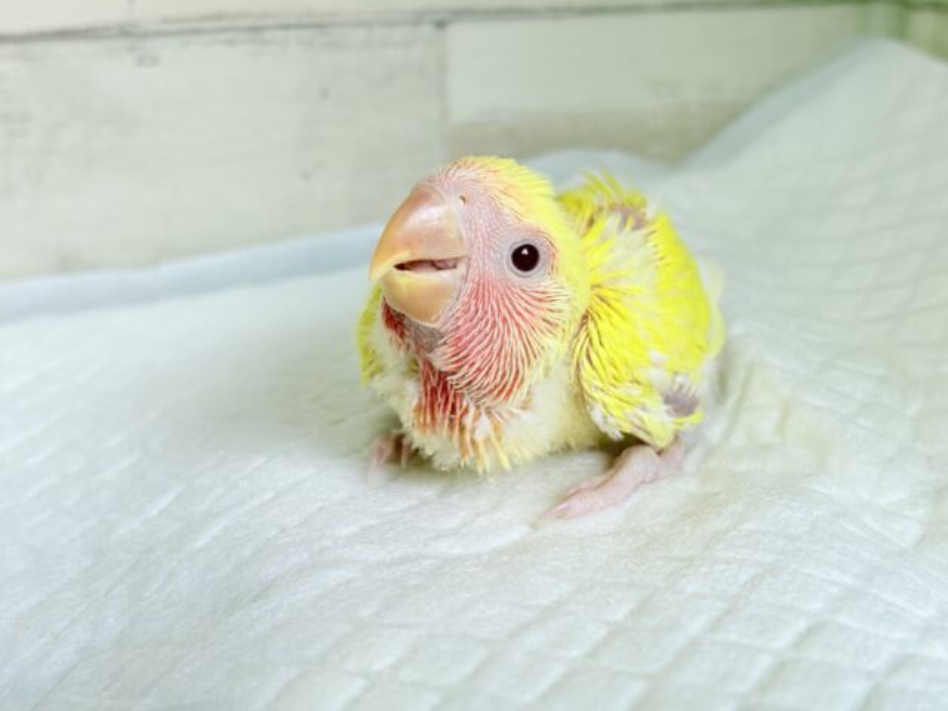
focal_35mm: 52
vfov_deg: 28.0
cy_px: 356
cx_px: 474
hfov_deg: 36.8
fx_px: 1424
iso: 50
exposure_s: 1/50
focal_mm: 5.96
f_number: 1.6
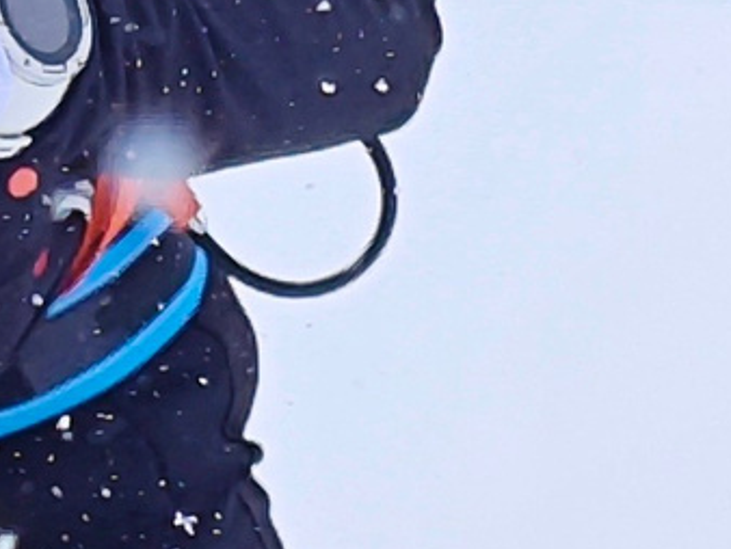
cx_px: -830
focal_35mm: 174
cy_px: -476
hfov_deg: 10.3
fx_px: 3677
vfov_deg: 8.2
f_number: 1.8
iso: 50
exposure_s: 1/2799
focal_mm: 5.43
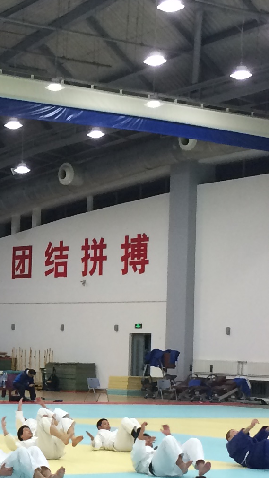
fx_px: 1293
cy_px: 325
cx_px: -110
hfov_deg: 11.5
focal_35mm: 102
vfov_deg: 20.9
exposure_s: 1/33
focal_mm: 4.15
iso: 64
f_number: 2.2
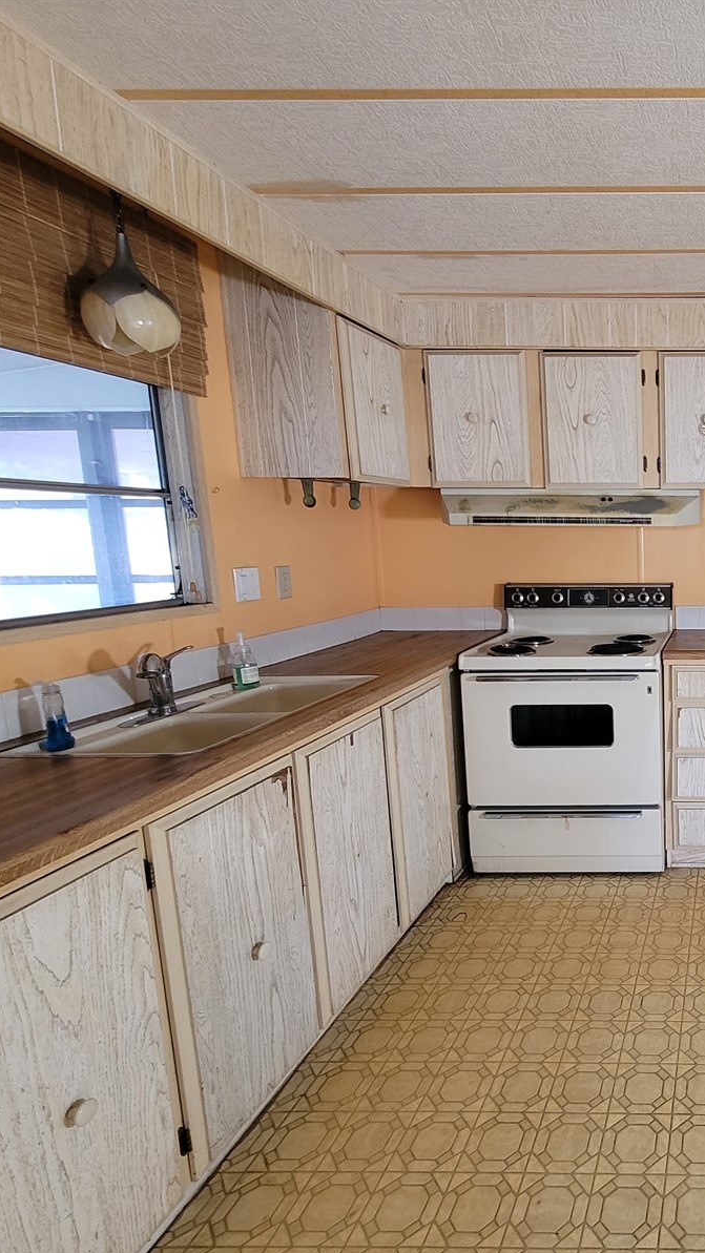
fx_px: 631
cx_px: 738
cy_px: 627
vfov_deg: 89.6
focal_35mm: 19
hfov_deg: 46.5
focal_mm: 2.2
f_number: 2.2
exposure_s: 1/50
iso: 250
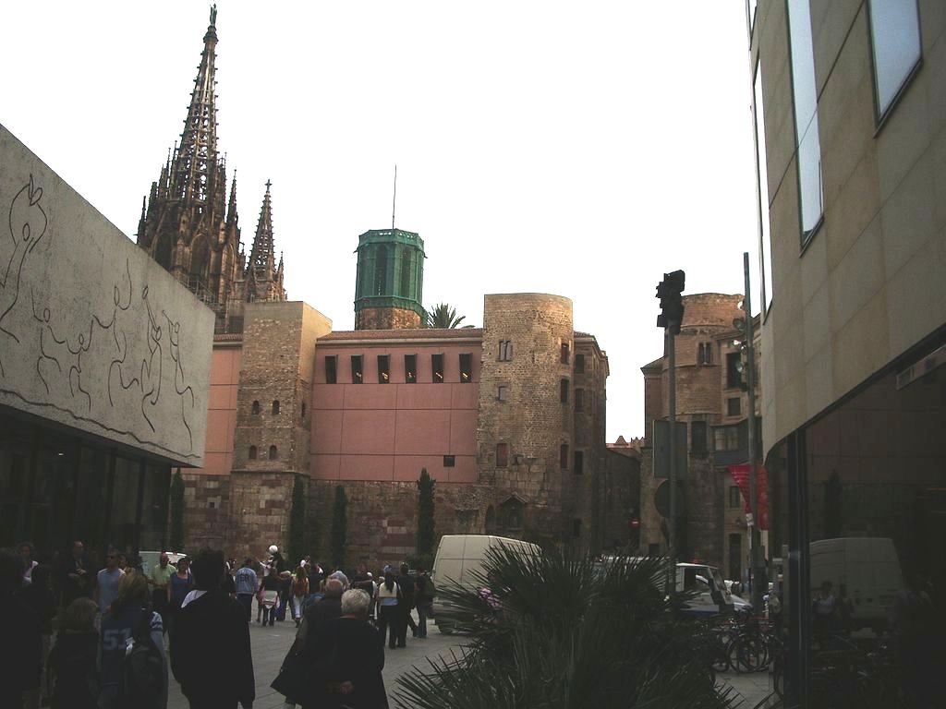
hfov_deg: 52.6
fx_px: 956
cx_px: 473
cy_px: 354
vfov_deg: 40.7
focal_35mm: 35
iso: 50
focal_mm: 5.8
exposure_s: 1/125
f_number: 4.3
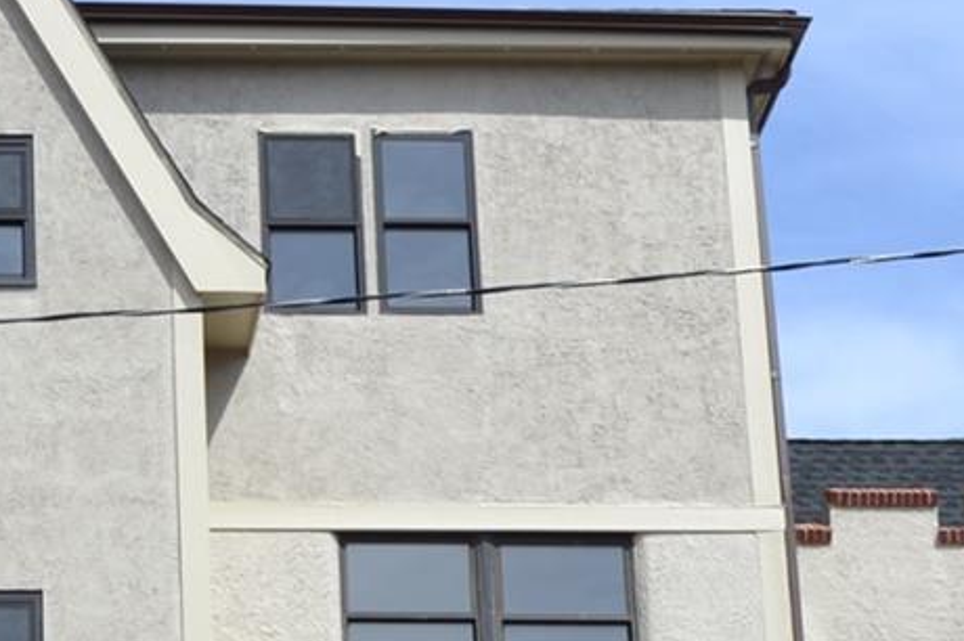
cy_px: 747
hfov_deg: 13.8
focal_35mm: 147
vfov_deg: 9.2
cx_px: 8
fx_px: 3933
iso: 100
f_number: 8
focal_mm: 22
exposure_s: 1/250
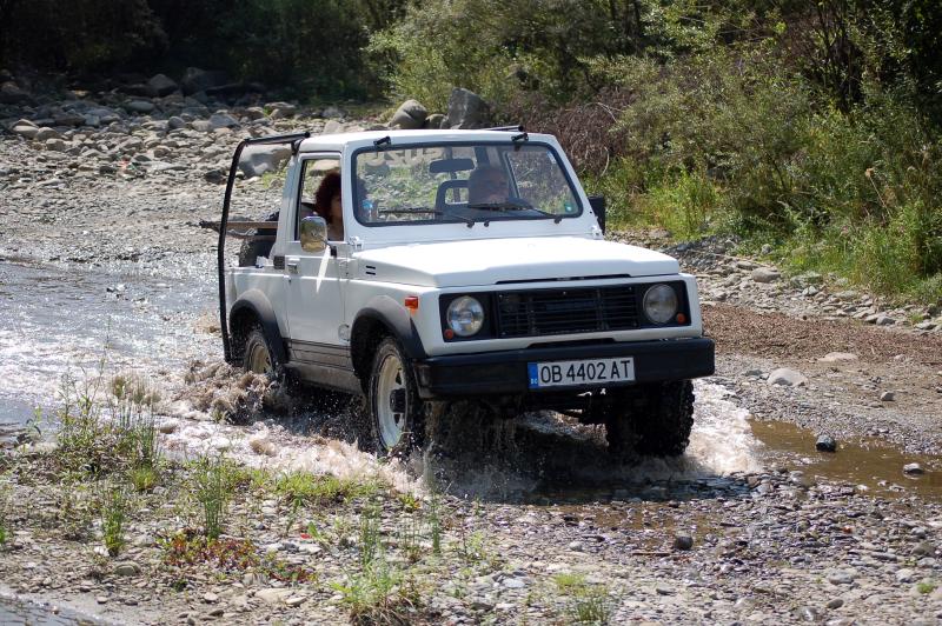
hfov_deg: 24.6
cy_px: 313
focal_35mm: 82
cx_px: 471
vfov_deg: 16.5
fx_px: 2157
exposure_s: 1/1000
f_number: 4.5
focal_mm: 55
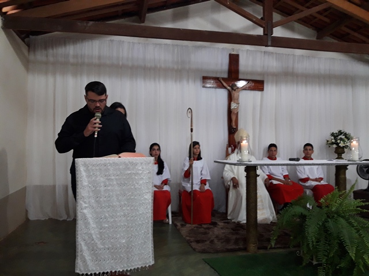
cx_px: 184
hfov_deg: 63.4
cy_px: 138
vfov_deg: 49.7
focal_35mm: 28
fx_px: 298
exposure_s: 1/24
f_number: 1.9
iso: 200
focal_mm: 3.7
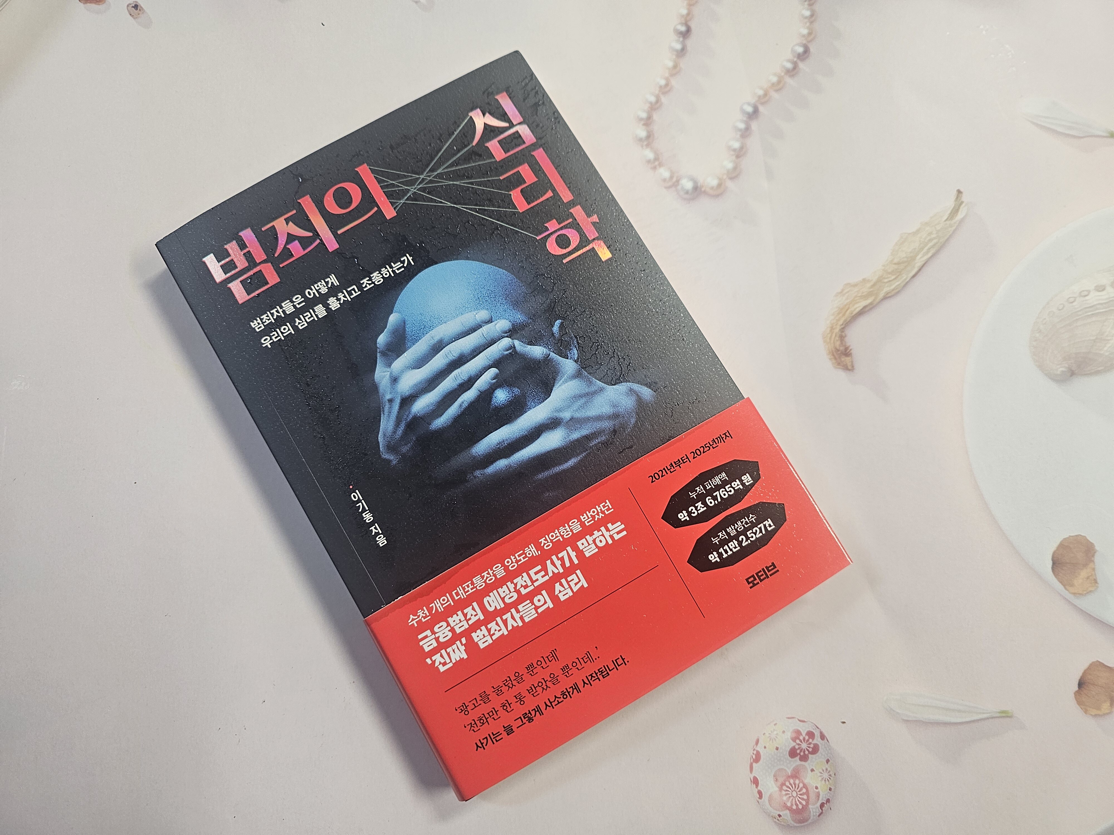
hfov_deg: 73.9
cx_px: 557
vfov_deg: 58.9
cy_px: 418
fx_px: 740
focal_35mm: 23
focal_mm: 6.3
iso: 100
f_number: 1.7
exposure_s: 1/68
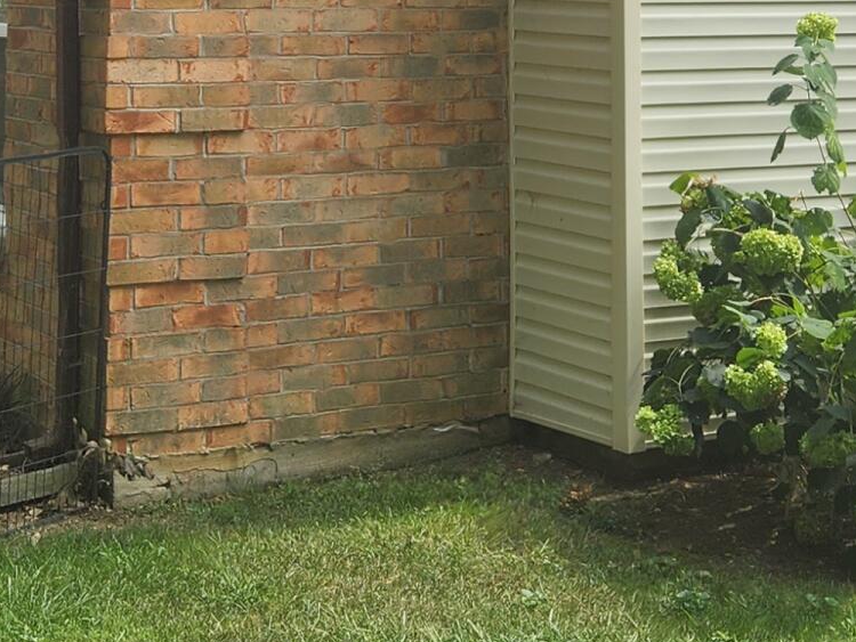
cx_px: 373
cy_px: -49
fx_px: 2276
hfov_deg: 21.3
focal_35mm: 92
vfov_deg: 15.7
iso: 20
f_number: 1.8
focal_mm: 5.4
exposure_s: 1/823
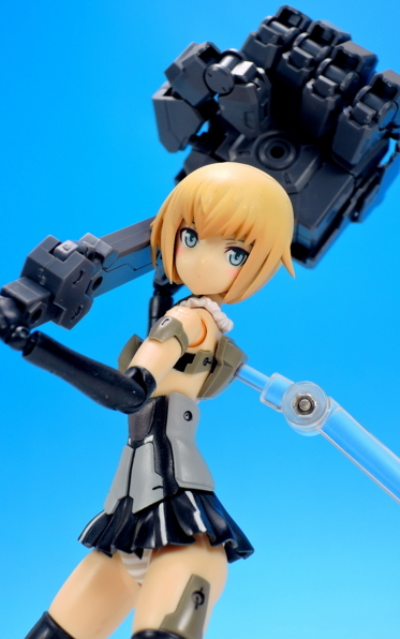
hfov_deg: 16.3
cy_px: 320
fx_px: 1394
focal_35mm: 80
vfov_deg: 25.8
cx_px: 176
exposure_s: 1/1.6
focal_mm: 16
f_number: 4.7
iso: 80
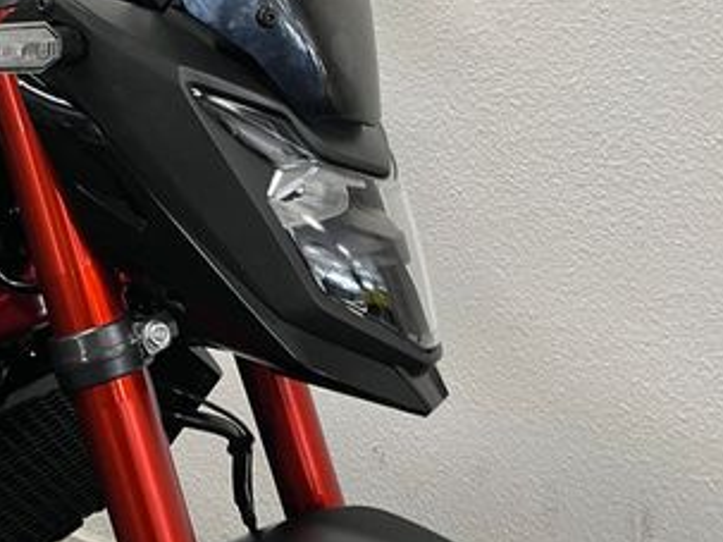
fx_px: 1148
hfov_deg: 33.8
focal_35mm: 55
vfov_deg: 25.7
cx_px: 131
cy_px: 55
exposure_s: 1/50
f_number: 1.6
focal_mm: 5.1
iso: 64
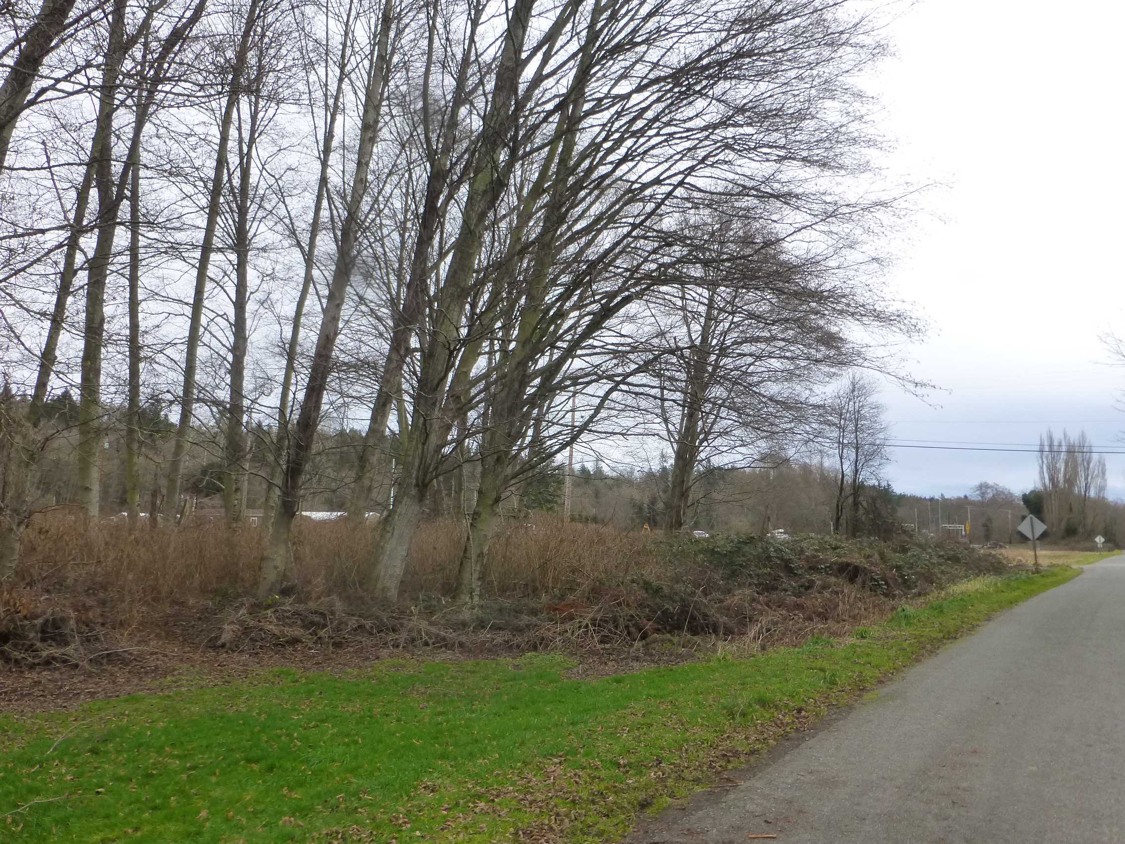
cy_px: 397
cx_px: 530
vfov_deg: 51.3
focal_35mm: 27
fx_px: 877
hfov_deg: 65.3
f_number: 3.3
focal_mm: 4.3
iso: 160
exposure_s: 1/200
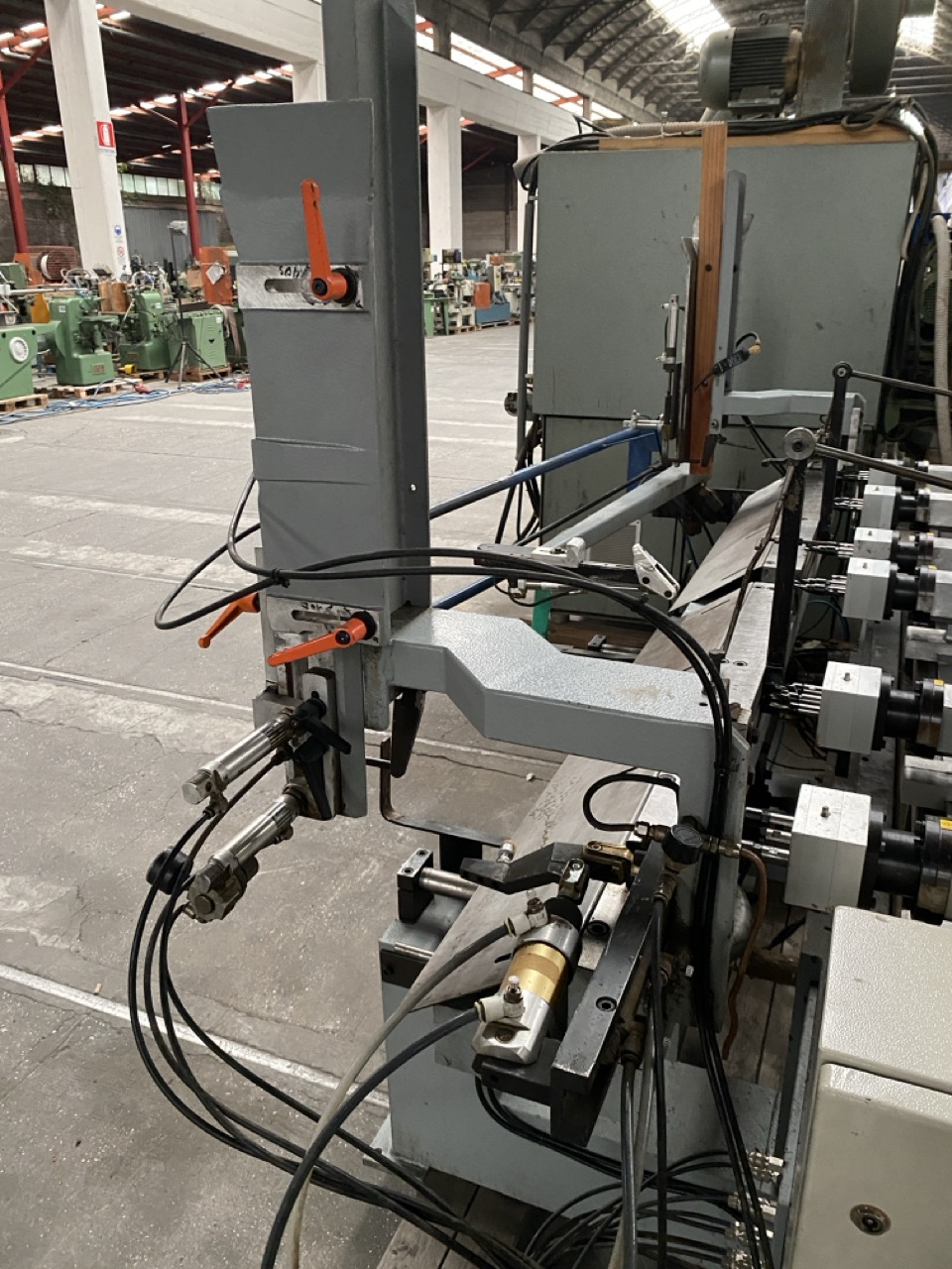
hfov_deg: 53.1
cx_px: 476
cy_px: 634
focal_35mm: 26
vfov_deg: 67.3
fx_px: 953
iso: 640
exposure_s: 1/33
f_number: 1.8
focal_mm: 4.25
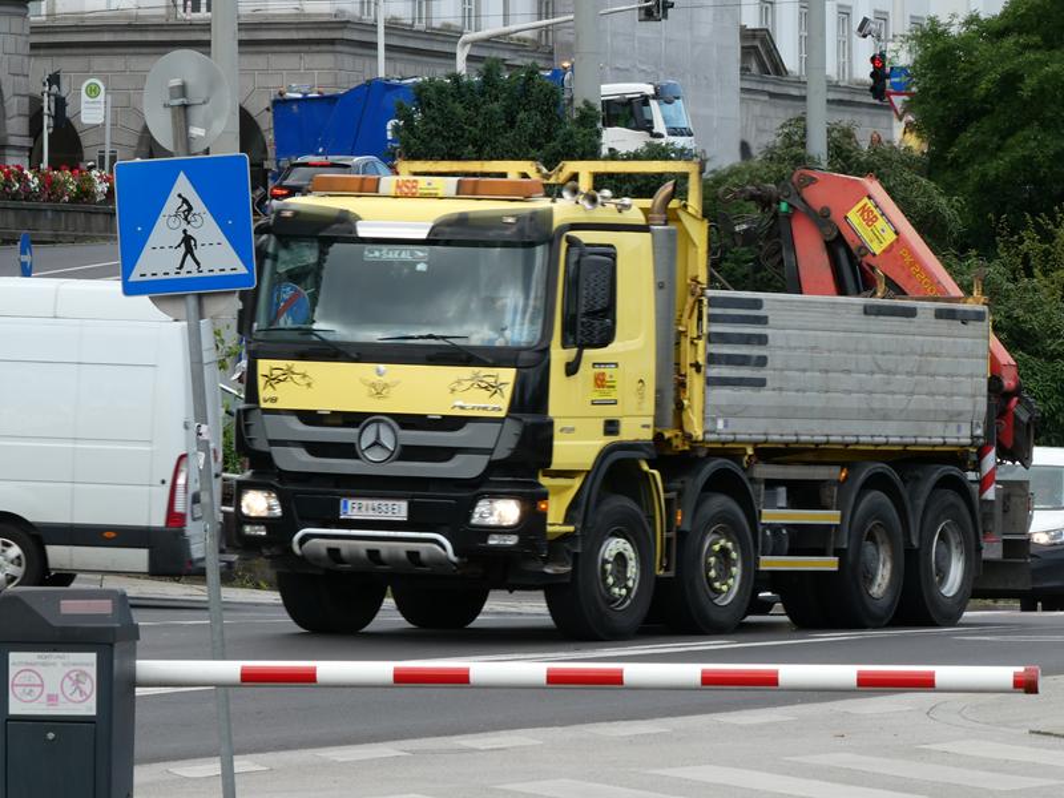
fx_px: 7684
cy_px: 399
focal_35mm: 250
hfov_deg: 7.9
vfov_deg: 5.9
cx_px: 532
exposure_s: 1/160
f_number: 5.6
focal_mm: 44.8
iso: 80
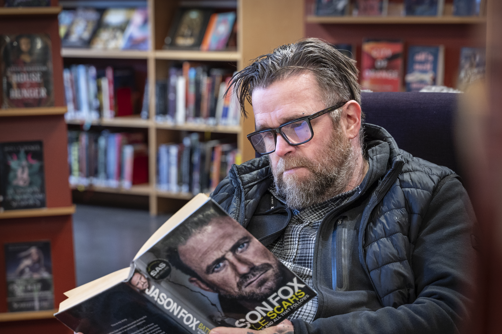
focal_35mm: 93
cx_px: 247
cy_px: 200
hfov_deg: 21.9
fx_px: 1296
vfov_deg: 14.7
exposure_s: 1/125
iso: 1600
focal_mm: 75
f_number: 4
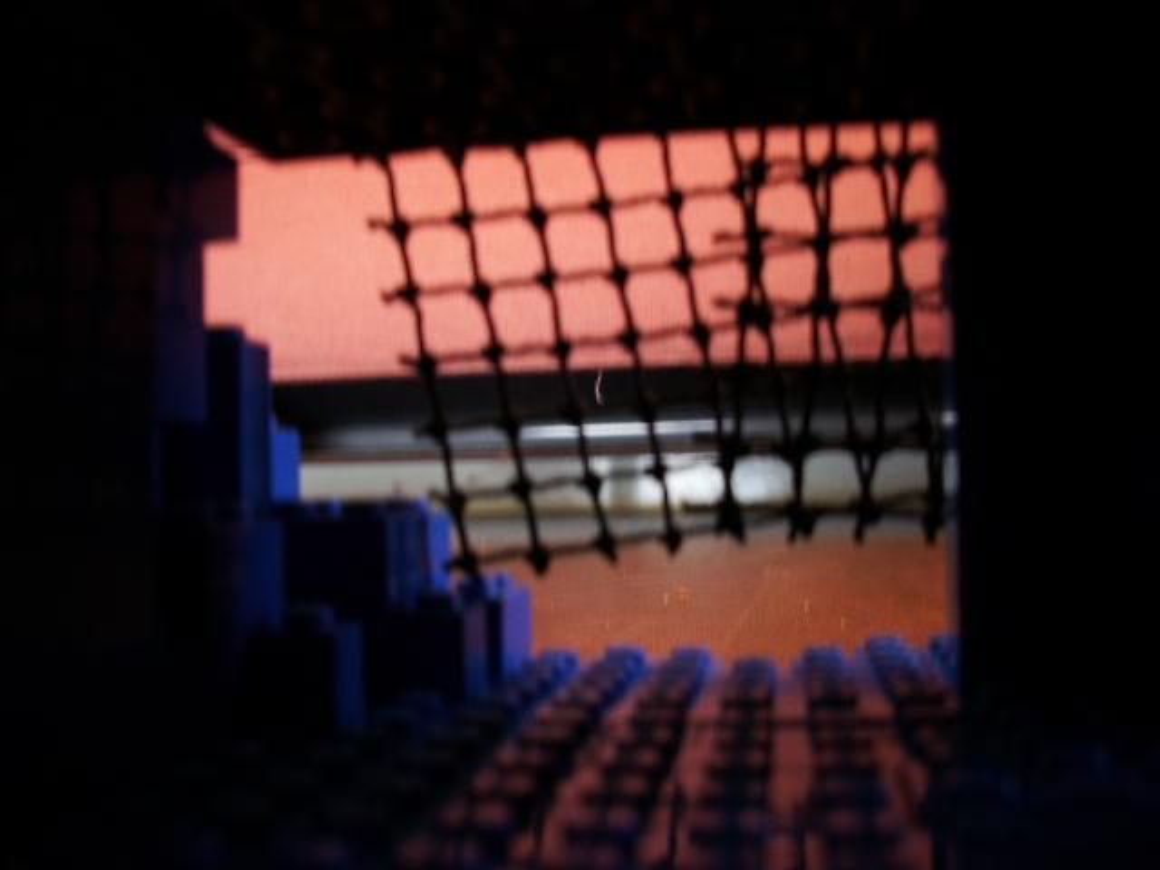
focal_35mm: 35
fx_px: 1173
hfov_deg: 52.6
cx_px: 580
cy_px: 435
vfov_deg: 40.7
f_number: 2.6
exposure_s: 1/8
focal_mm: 5.8
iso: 100
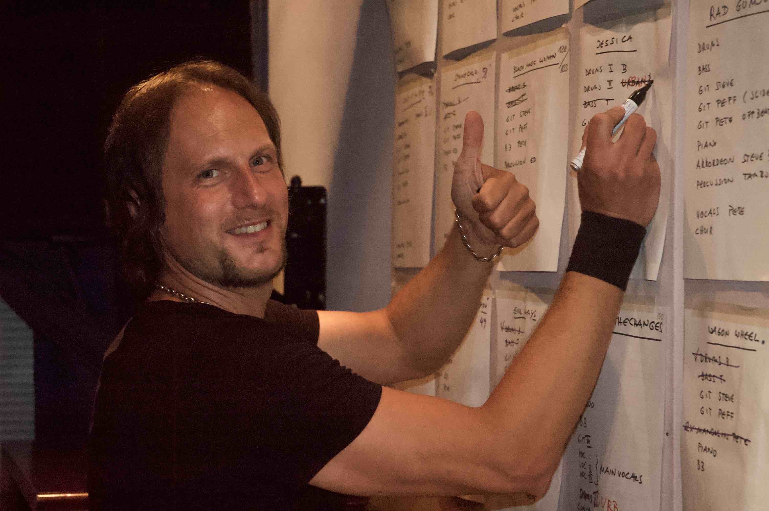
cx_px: 384
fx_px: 1473
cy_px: 256
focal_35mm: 69
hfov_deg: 29.3
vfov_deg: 19.7
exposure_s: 1/40
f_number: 4.5
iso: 1400
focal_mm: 46
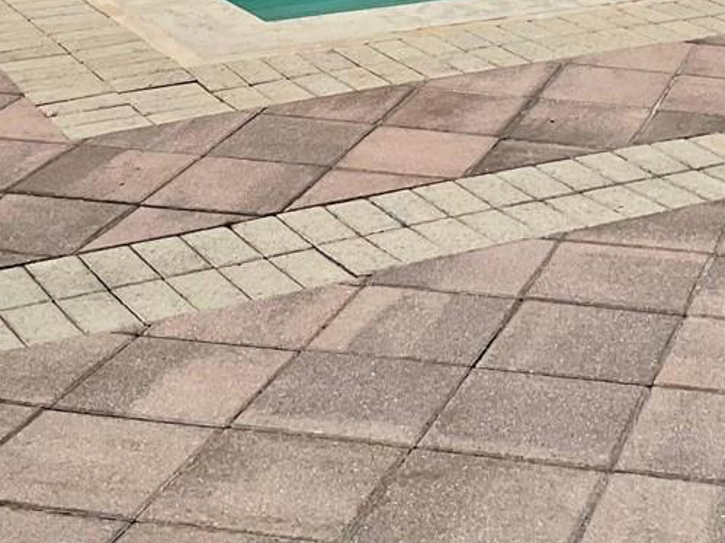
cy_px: -274
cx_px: 628
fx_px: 1947
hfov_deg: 20.7
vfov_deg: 14.8
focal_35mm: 93
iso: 16
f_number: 1.8
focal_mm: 3
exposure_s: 1/1984
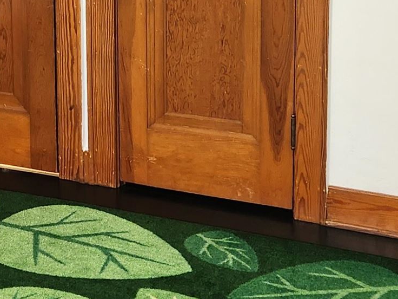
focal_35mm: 96
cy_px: -31
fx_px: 1104
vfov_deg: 15.0
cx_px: 23
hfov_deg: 20.0
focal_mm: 5.4
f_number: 1.8
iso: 200
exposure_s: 1/120
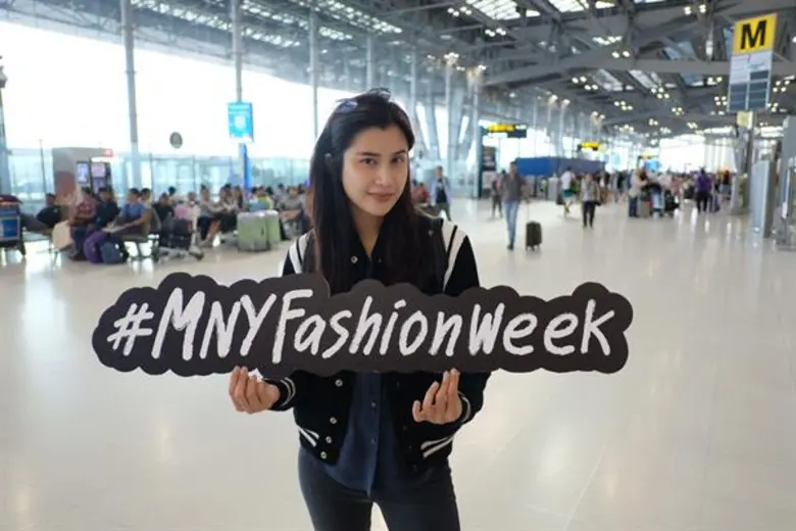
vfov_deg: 47.9
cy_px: 266
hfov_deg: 67.4
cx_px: 398
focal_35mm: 27
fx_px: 597
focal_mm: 18
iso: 1250
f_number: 2
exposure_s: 1/320
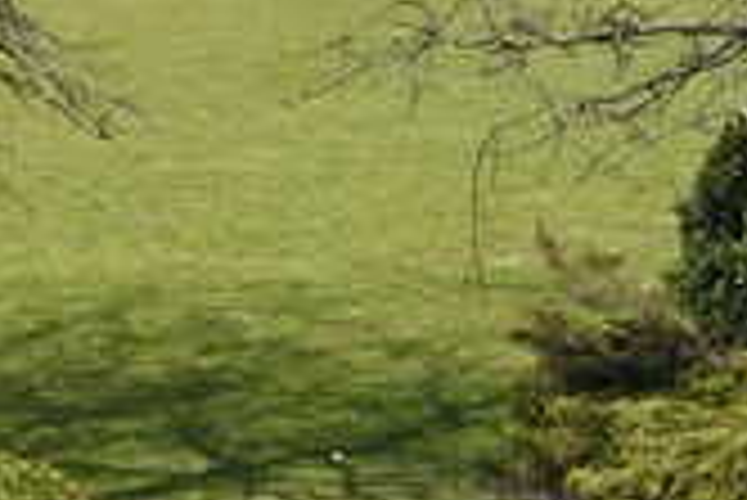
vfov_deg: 8.7
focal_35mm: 157
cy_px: 14
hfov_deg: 13.0
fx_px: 3261
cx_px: 72
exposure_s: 1/250
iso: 200
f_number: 10
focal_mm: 62
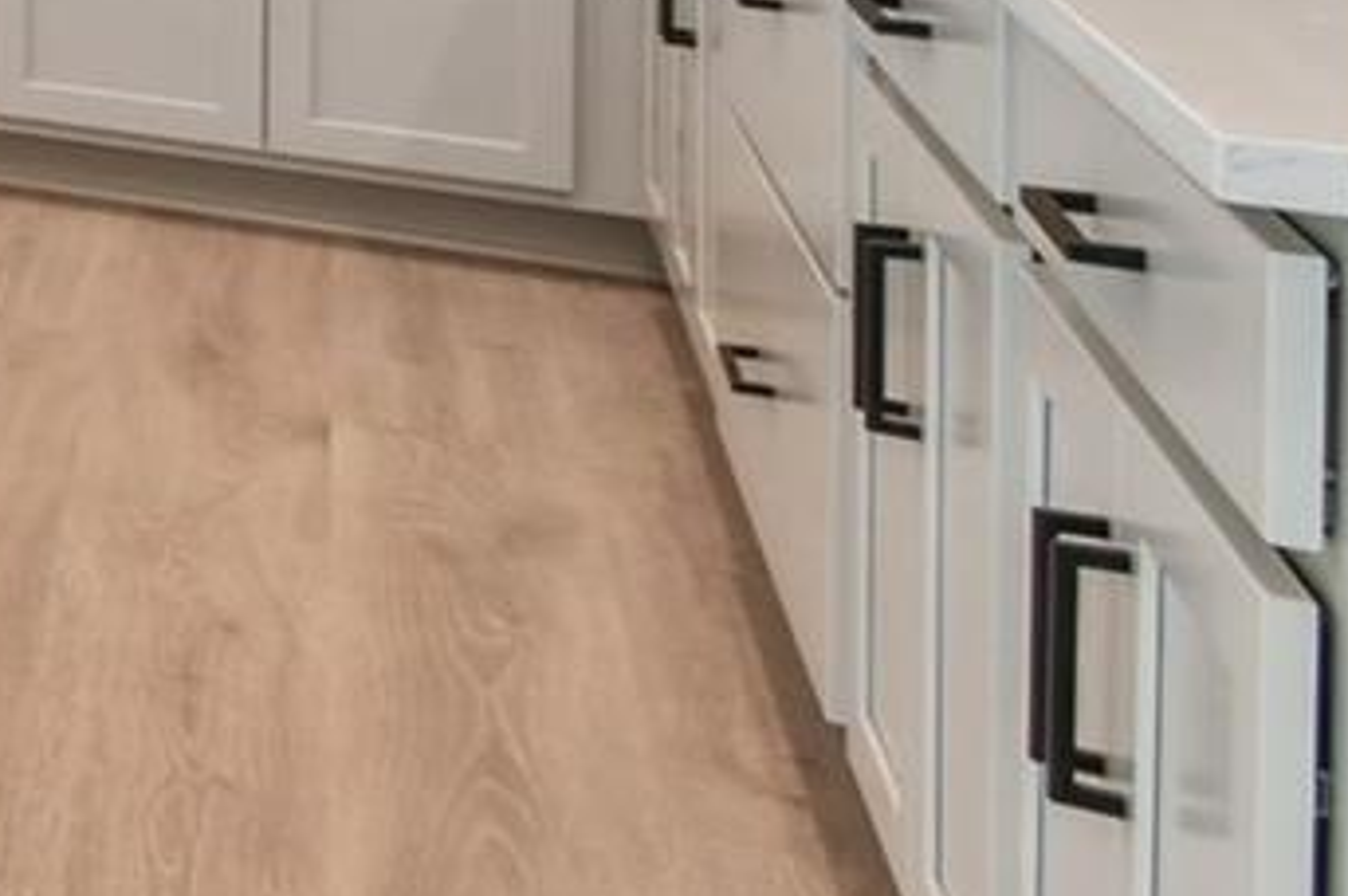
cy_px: -511
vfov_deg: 17.2
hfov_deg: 16.8
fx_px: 2619
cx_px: -1627
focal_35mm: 70
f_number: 7.1
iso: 100
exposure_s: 1/25
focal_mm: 10
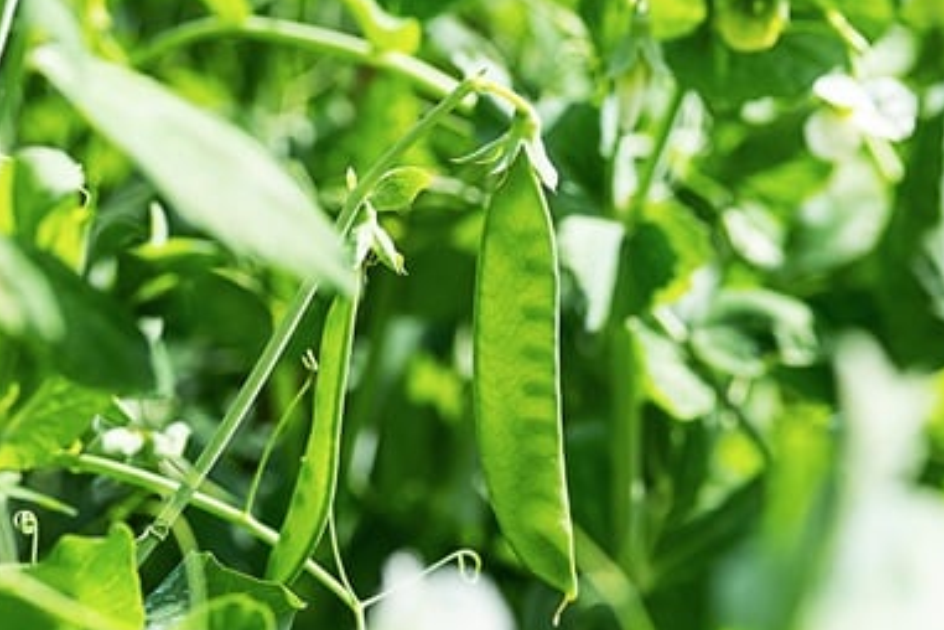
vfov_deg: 11.6
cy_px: 315
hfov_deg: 17.3
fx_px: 3094
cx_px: 406
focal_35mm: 118
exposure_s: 1/1000
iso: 160
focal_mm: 50
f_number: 4
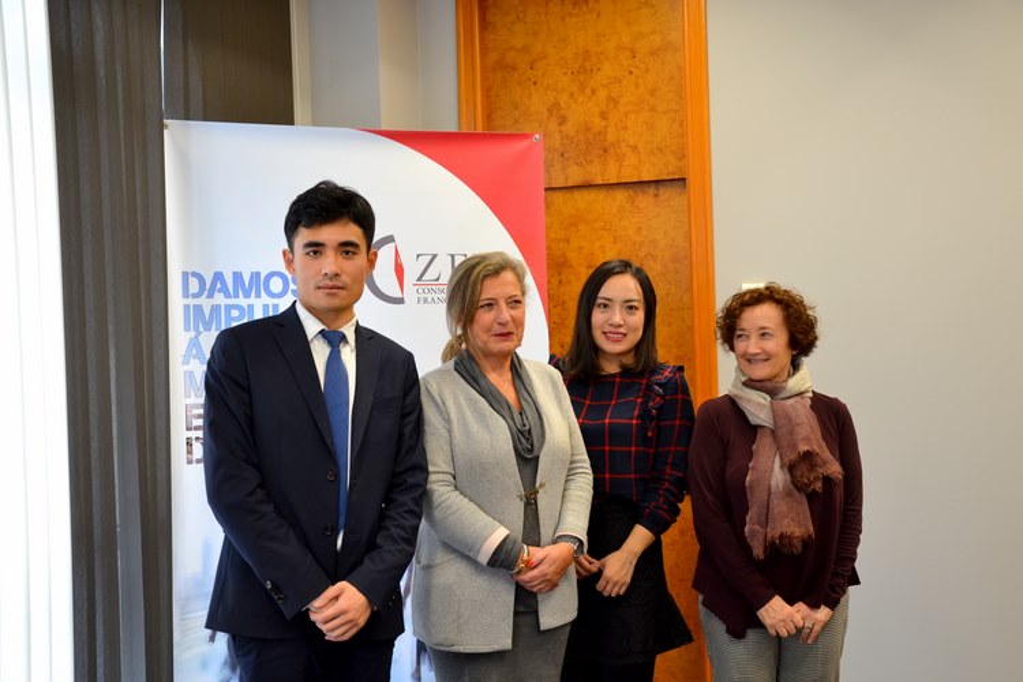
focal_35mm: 39
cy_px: 341
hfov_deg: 49.6
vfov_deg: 34.2
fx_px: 1108
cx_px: 512
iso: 400
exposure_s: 1/25
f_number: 4
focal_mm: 26
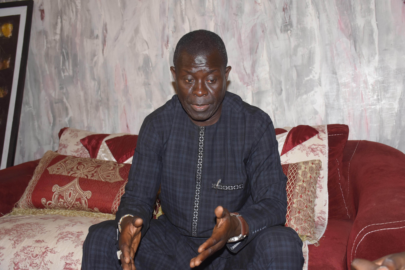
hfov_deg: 49.5
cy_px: 135
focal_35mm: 39
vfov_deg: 34.2
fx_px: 439
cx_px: 202
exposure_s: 1/60
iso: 640
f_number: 4.5
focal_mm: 26
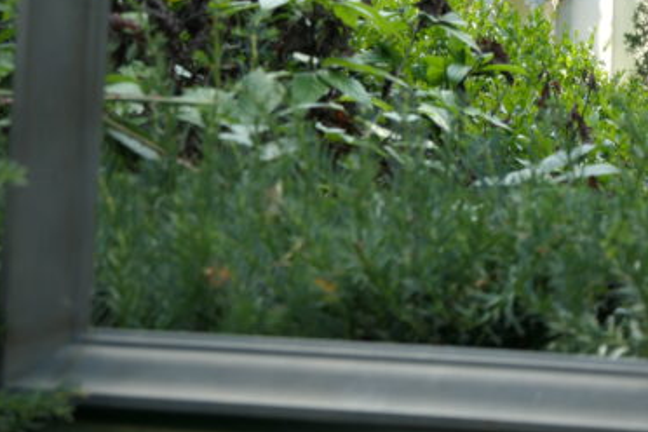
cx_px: 566
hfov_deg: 16.3
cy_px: 2
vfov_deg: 11.0
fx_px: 2232
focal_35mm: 124
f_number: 4.5
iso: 200
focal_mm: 22
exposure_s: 1/125
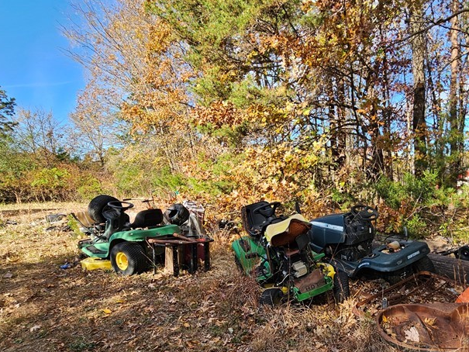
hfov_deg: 73.1
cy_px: 229
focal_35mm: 22
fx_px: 298
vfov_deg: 59.9
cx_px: 327
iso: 50
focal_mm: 2.2
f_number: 2.2
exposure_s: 1/504
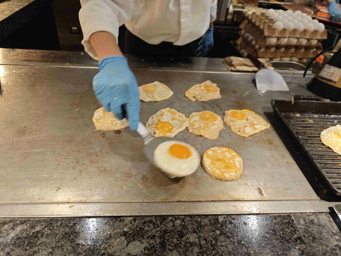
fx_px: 227
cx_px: 170
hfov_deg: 73.9
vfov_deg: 58.9
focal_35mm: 23
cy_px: 128
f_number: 1.63
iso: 200
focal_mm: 8.72
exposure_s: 1/60
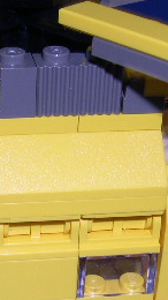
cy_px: 245
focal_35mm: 102
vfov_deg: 20.7
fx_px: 809
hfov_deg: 11.7
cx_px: -6
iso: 100
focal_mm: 8
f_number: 7.6
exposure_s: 1/30
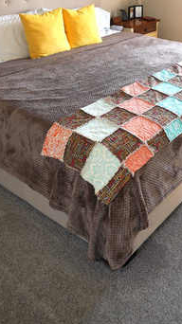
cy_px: 45
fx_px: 344
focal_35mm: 40
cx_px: 163
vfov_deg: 46.6
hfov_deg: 28.6
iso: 100
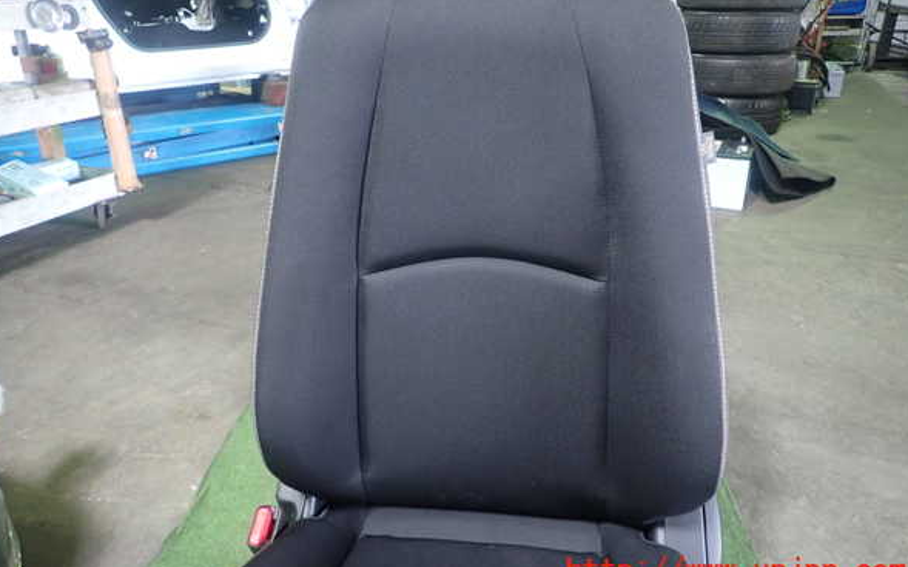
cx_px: 452
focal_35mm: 27
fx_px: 668
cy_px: 245
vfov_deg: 45.9
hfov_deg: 68.4
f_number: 2
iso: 400
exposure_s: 1/30
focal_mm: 4.5
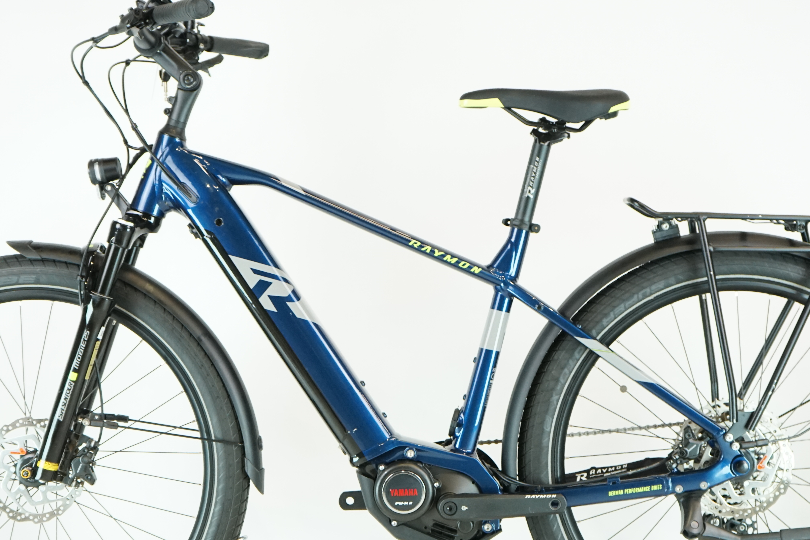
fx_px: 1912
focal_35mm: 85
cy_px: 356
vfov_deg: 16.0
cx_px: 393
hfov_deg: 23.9
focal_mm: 57
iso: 2000
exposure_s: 1/200
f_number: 5.6
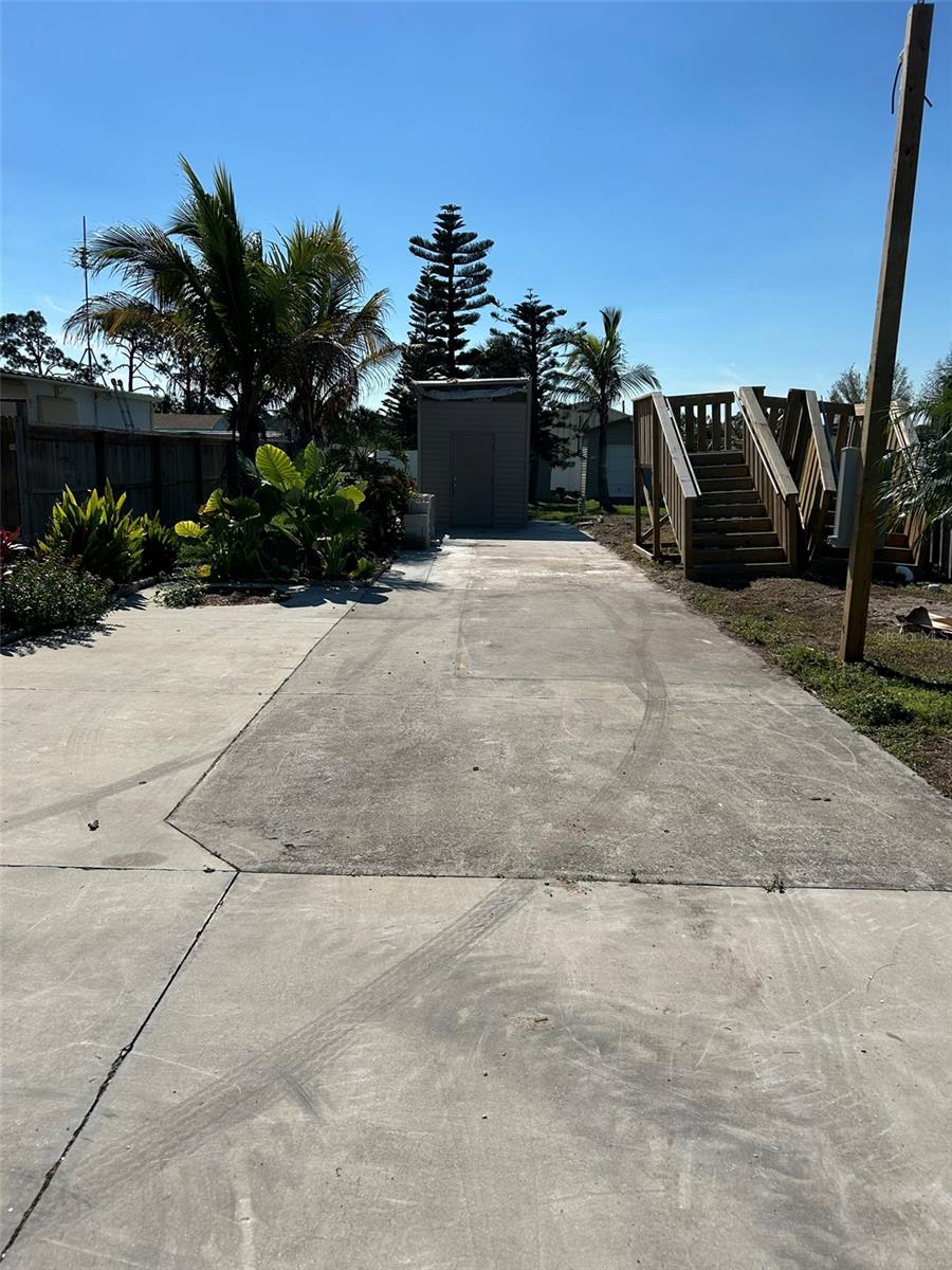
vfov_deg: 67.3
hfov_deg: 53.1
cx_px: 476
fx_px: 953
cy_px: 635
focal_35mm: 26
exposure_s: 1/9434
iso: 50
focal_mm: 5.7
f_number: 1.5
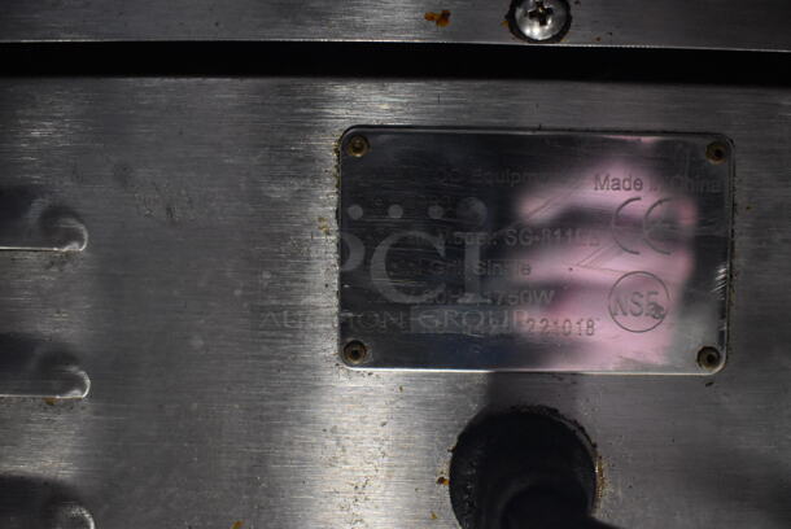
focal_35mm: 38
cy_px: 264
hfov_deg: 51.2
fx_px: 825
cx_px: 396
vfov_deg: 35.6
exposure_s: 1/125
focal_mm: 25
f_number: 4
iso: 6400
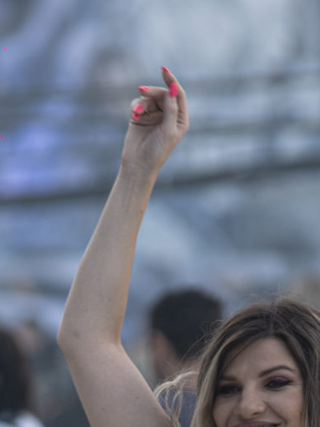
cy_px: 706
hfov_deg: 1.5
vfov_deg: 2.1
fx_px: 11857
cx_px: 156
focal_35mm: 962
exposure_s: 1/250
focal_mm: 200
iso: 200
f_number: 3.5
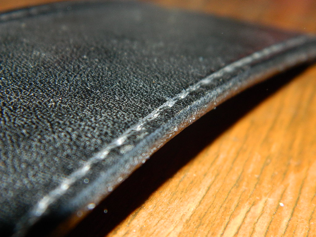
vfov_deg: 14.4
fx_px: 940
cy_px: 118
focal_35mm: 103
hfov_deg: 19.1
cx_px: 158
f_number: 12.6
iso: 200
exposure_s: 1/60
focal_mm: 18.6
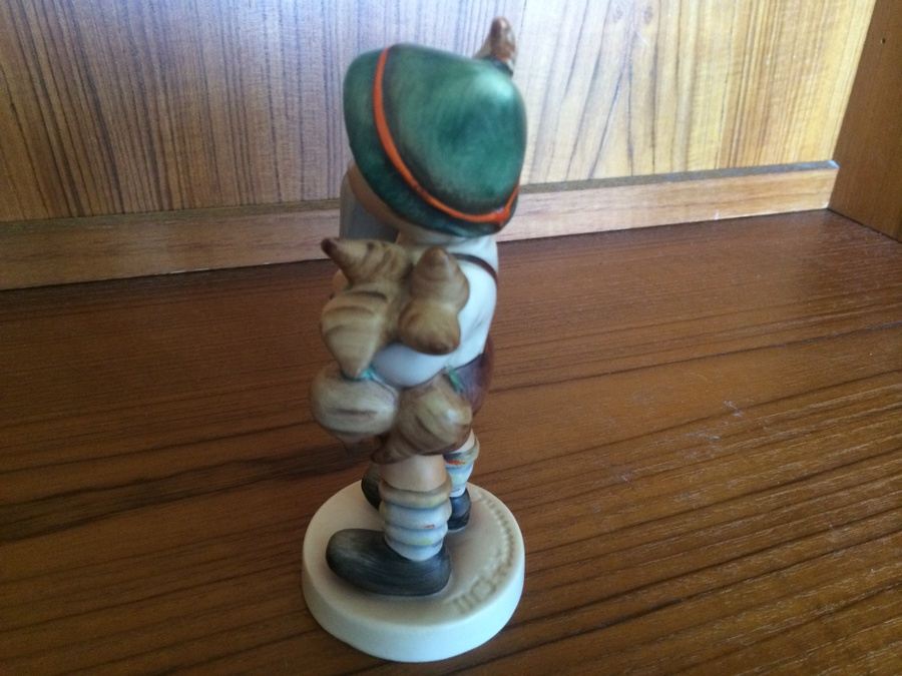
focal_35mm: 30
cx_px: 451
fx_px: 782
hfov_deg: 60.0
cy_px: 338
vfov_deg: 46.8
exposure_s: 1/17
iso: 320
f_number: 2.2
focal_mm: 4.12
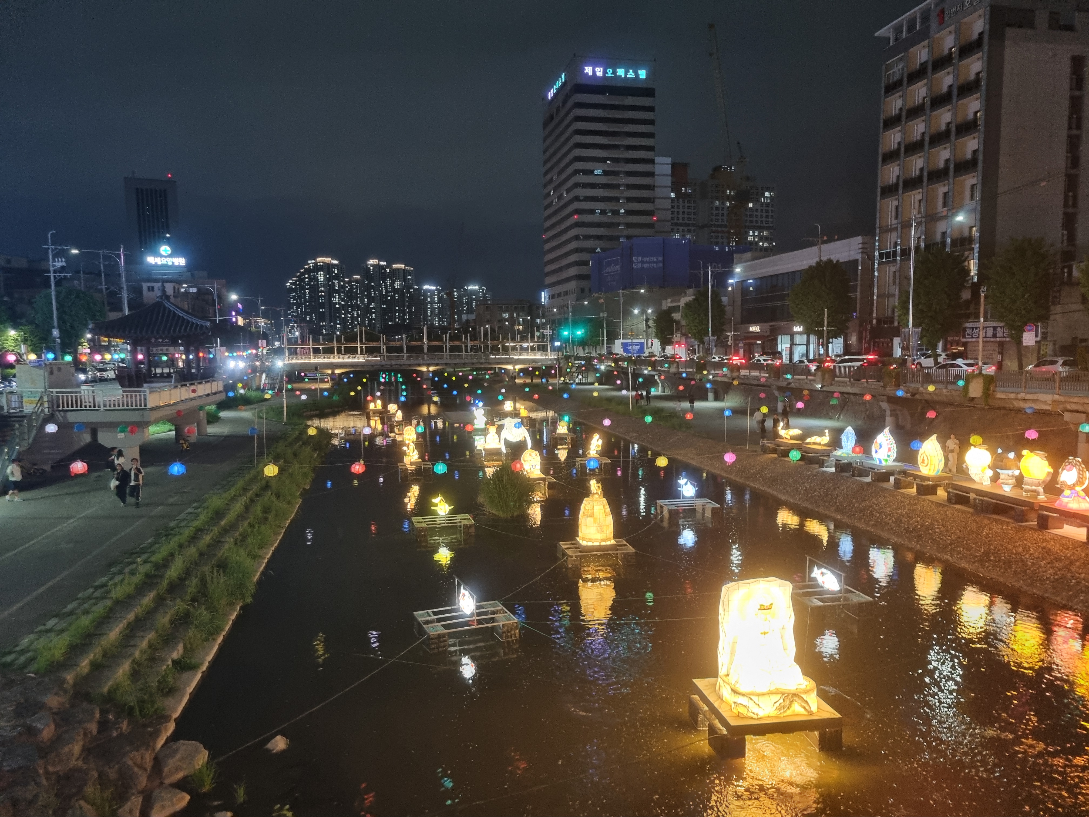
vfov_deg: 53.1
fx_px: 818
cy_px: 408
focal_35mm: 26
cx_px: 544
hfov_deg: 67.3
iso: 500
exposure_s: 1/30
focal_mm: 5.4
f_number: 1.8
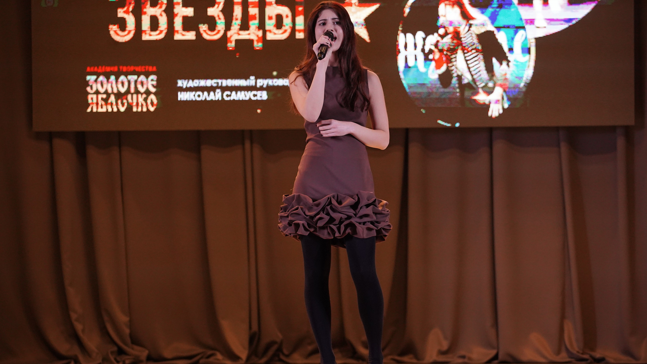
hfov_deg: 17.3
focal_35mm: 124
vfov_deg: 9.8
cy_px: 173
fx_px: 2128
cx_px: 324
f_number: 4
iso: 3200
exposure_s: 1/640
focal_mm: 118
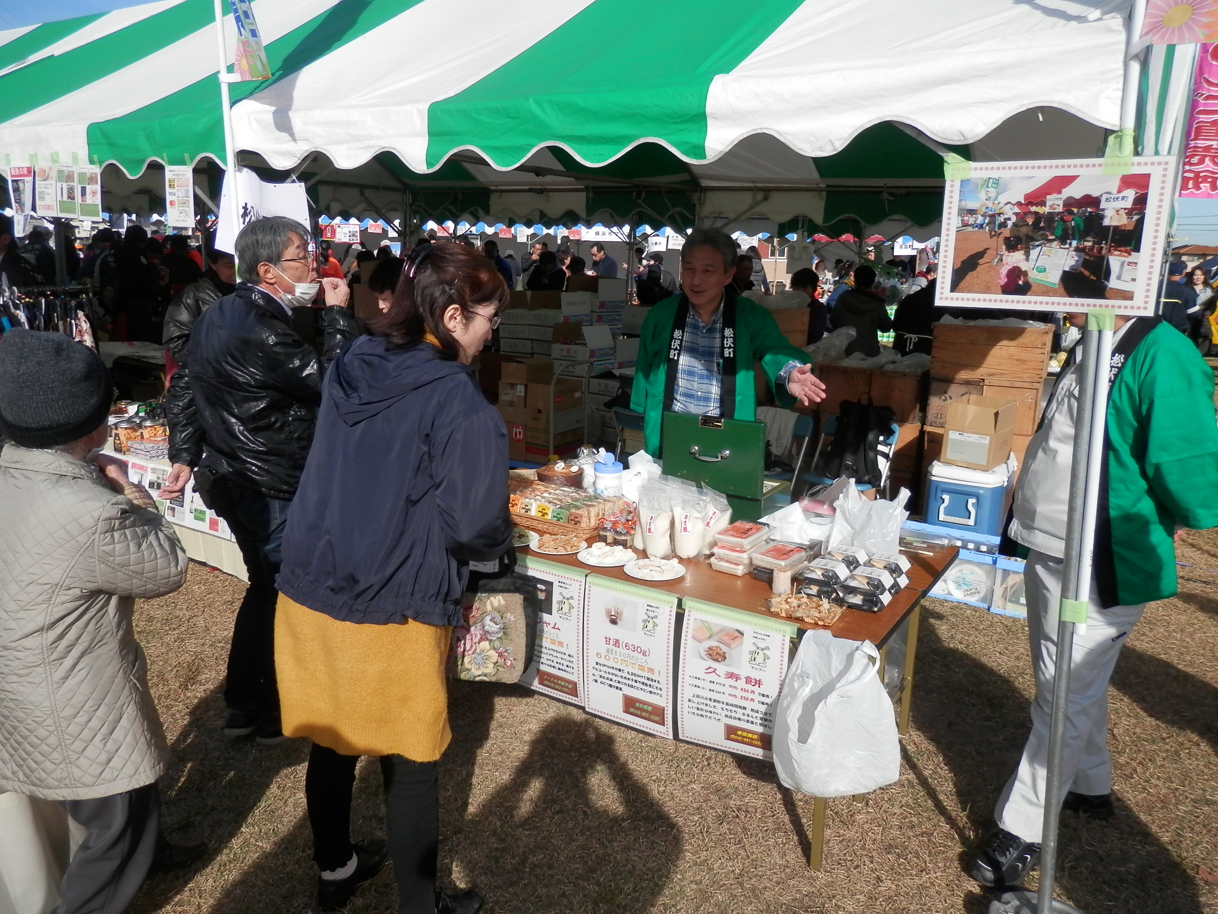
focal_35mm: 25
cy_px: 457
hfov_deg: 69.4
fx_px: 880
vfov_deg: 54.9
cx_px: 609
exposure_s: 1/160
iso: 80
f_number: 8.7
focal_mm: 4.5
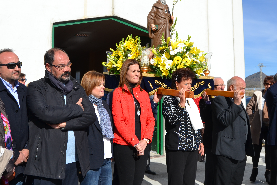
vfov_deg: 34.1
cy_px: 74
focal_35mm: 39
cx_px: 125
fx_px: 300
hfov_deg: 49.5
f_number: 9
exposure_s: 1/320
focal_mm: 18
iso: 100
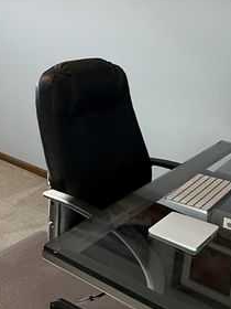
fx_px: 480
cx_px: -108
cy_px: 77
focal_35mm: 54
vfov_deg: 34.8
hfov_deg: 22.5
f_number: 2.2
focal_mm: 2.22
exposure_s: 1/120
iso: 100
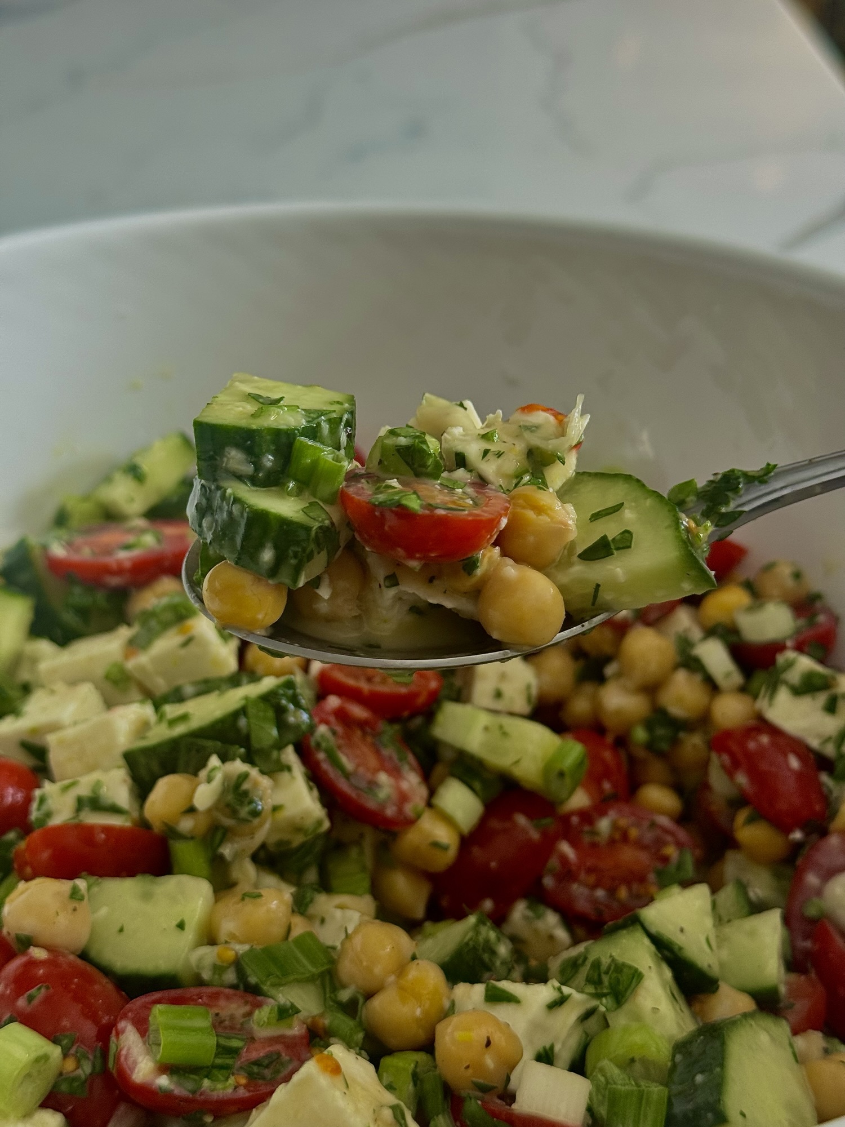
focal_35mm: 48
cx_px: 422
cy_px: 564
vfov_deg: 39.7
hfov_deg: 30.3
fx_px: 1562
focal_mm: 6.76
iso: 125
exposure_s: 1/60
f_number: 1.78
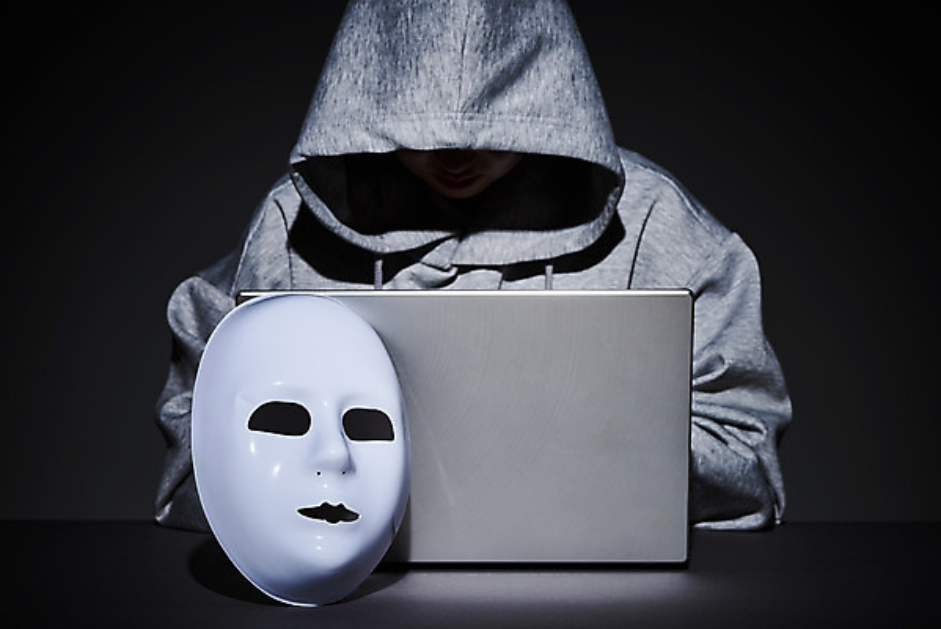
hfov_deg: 19.4
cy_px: 314
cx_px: 470
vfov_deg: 13.1
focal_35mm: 105
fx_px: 2746
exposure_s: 1/125
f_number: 11
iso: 125
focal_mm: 105
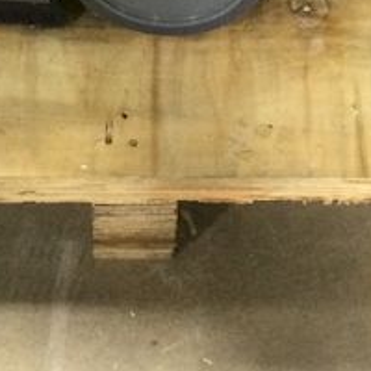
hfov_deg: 12.7
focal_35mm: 137
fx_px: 1661
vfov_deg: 11.4
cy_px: -391
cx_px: 301
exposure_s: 1/33
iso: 160
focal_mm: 3.3
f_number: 2.4
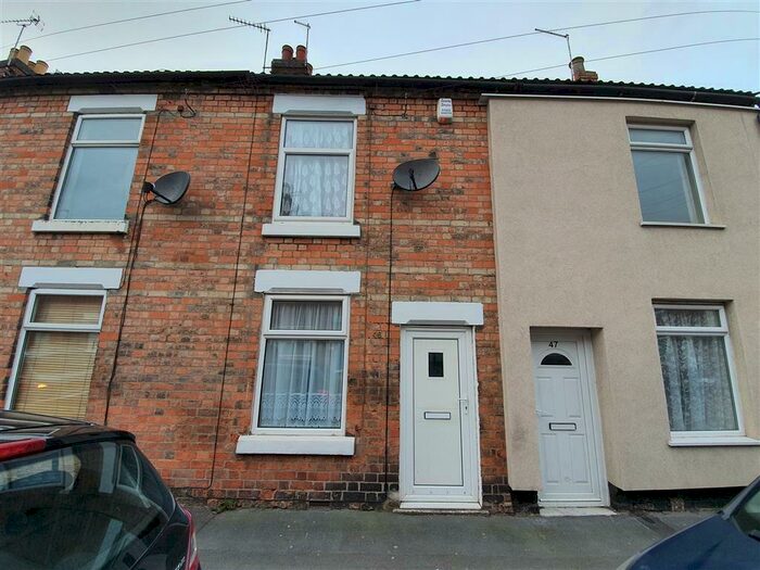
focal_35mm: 13
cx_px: 380
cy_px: 285
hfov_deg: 106.2
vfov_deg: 89.9
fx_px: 285
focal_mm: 1.8
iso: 50
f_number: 2.2
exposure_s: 1/50
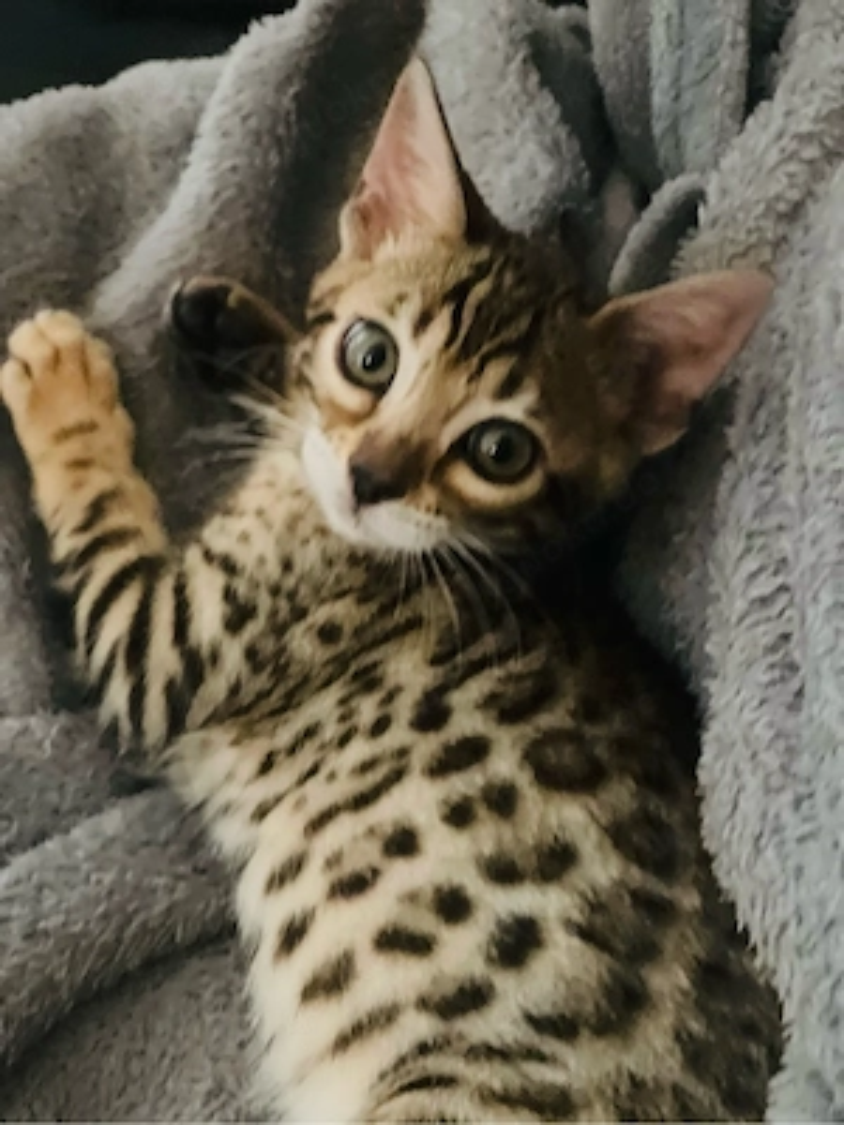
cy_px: 562
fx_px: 2081
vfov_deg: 30.3
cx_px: 422
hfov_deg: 22.9
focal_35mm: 64
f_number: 2.2
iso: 800
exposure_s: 1/15
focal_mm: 7.5
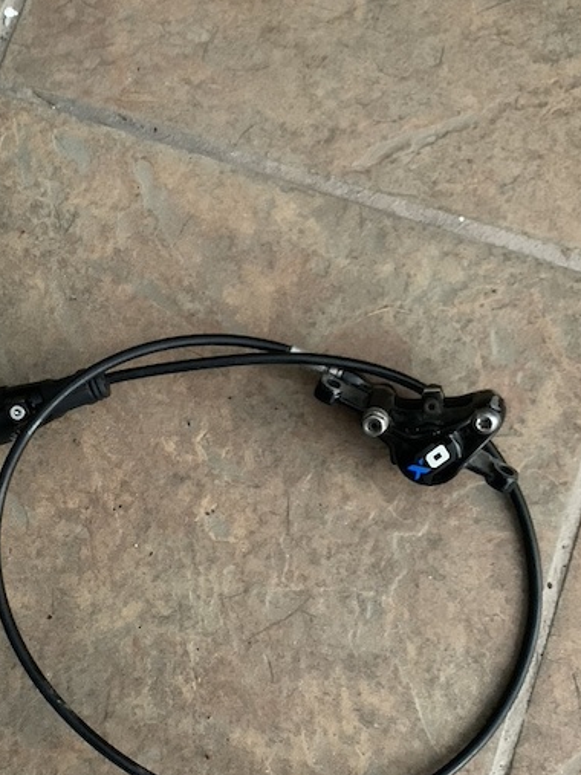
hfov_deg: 34.9
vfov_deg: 45.6
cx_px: 206
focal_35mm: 41
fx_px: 918
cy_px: 456
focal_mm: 4.25
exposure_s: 1/30
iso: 640
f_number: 1.8
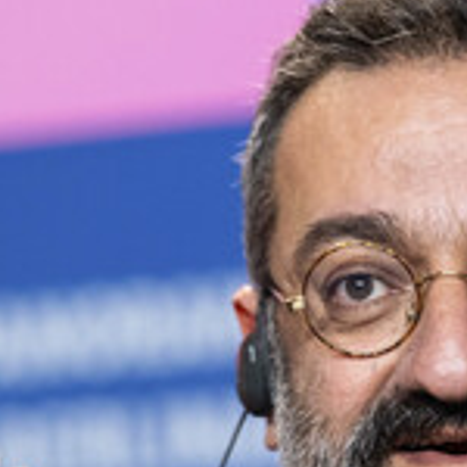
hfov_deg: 3.3
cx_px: 300
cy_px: 402
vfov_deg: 3.3
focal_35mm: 537
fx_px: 8196
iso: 2000
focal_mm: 140
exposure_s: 1/200
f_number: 2.8
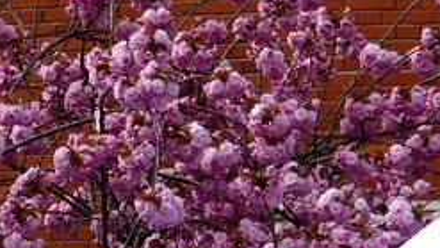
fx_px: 5332
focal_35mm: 457
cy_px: 618
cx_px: 18
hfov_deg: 4.7
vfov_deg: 2.6
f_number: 4
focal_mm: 19.6
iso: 100
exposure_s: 1/800
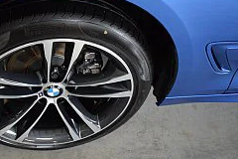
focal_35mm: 45
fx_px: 297
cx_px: 60
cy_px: 56
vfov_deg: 29.7
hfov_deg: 42.3
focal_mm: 18
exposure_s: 1/60
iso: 800
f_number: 4
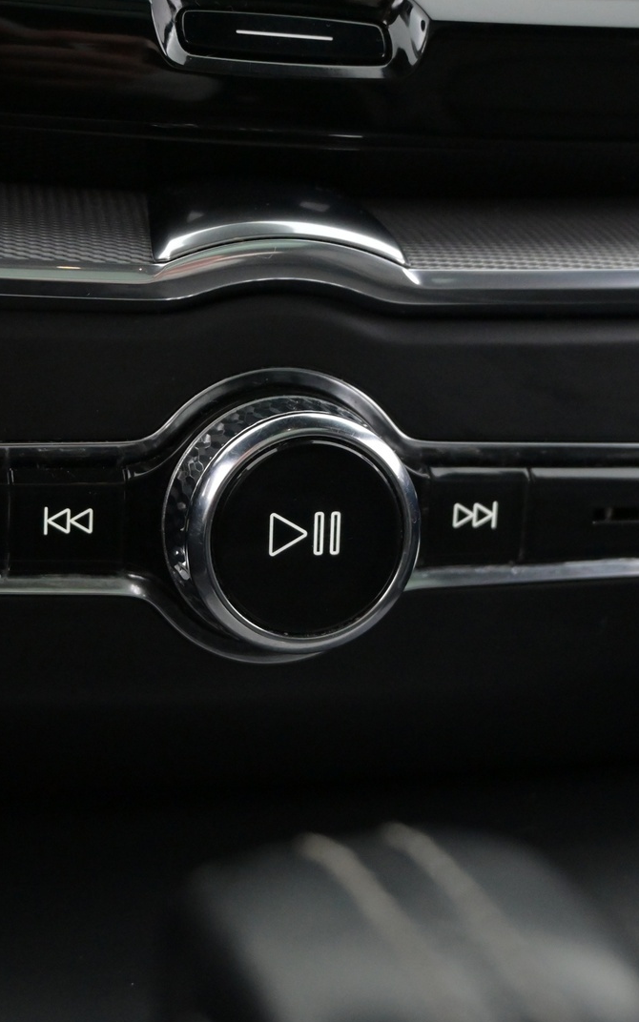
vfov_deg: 35.2
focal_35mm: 58
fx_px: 1610
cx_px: 202
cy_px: 513
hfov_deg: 22.3
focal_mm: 25
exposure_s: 1/40
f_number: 4.2
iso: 3600
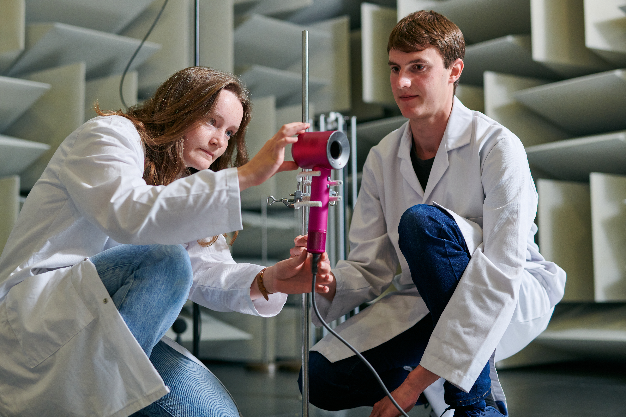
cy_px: 208
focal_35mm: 50
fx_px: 869
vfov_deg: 27.0
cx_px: 313
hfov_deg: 39.6
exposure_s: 1/200
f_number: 13
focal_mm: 50
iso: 640
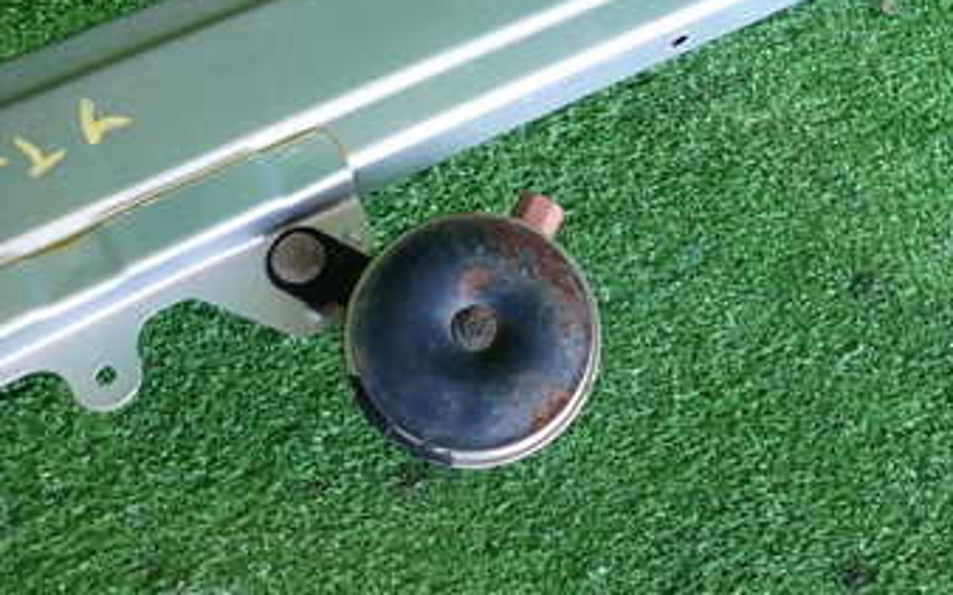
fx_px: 1220
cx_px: 643
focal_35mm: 47
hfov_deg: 42.0
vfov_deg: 26.5
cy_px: 56
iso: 200
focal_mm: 4.5
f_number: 2
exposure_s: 1/50
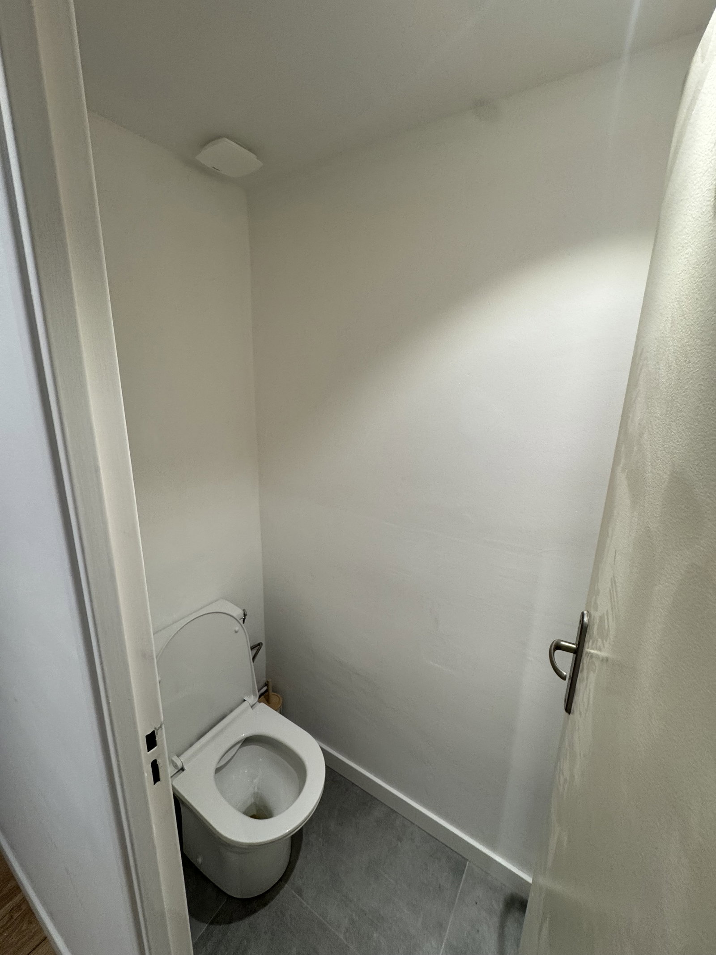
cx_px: 358
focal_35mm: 14
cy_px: 478
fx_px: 386
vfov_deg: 102.1
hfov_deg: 85.7
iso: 160
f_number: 2.2
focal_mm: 2.22
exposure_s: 1/100
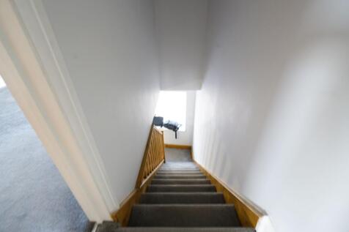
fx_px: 155
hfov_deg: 96.8
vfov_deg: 73.7
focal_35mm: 16
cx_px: 174
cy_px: 116
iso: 500
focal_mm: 16
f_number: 5.6
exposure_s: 1/6
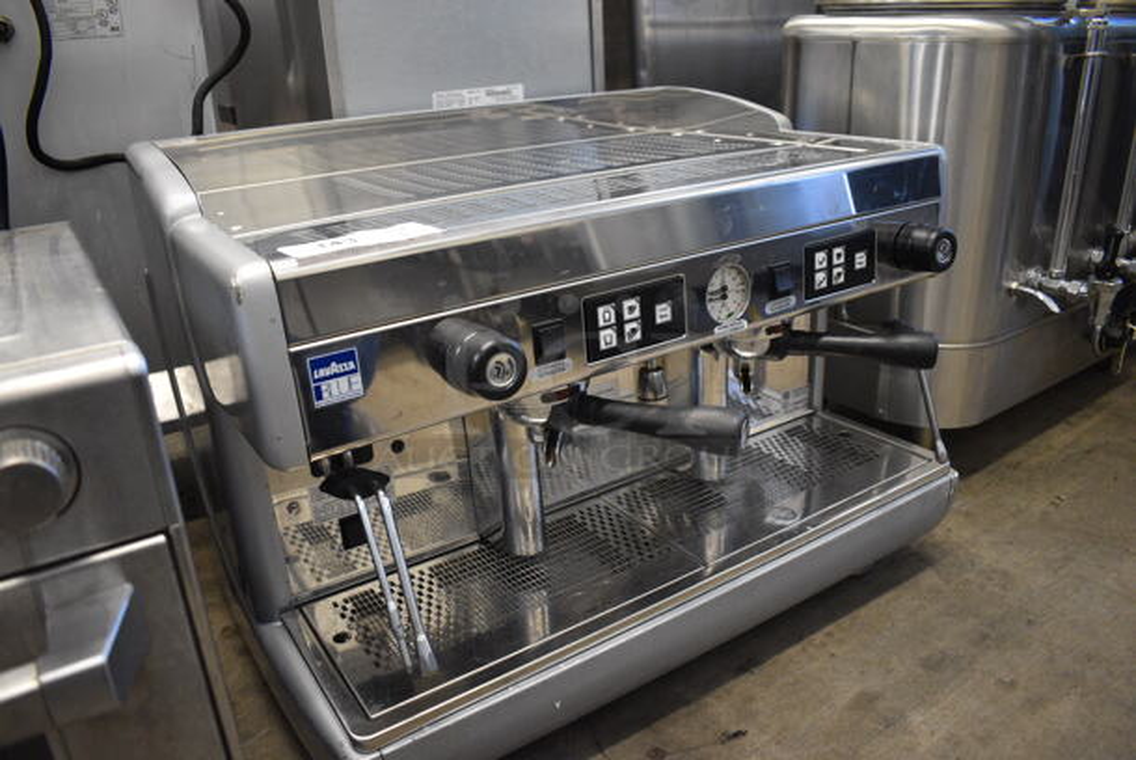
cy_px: 380
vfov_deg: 48.0
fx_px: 853
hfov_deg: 67.3
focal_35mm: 27
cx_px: 568
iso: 2000
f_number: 3.5
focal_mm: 18
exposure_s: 1/125
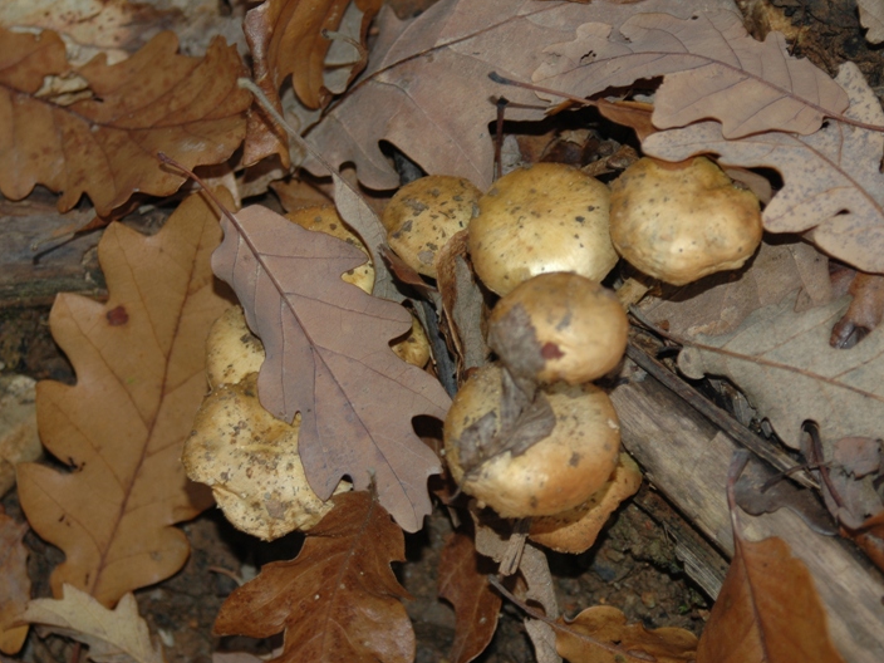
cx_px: 452
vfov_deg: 11.3
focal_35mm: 131
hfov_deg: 15.1
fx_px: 3345
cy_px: 332
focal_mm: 80
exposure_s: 1/60
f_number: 5.6
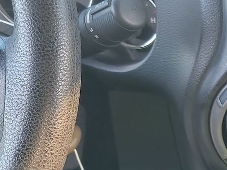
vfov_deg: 17.0
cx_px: 378
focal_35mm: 86
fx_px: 564
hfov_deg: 18.9
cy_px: 145
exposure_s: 1/59
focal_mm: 6.7
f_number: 1.8
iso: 189
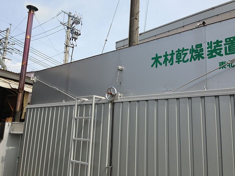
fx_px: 224
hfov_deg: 55.4
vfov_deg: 42.9
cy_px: 88
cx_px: 118
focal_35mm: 33
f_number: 2.4
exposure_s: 1/1695
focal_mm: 4.13
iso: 50
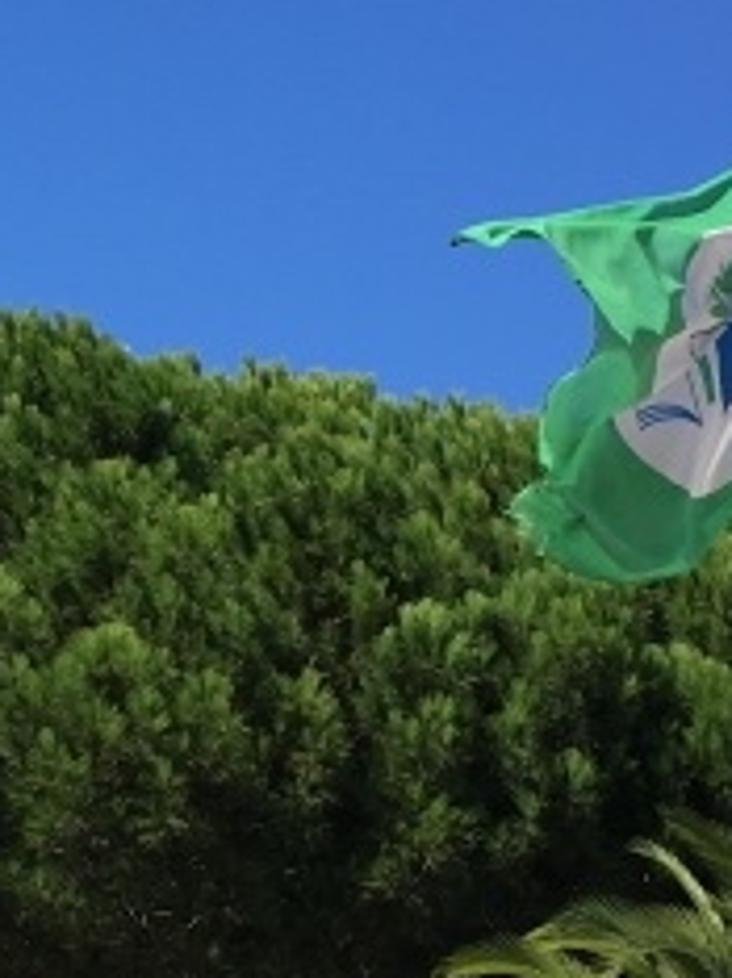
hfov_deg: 11.6
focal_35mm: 127
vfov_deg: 15.5
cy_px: 639
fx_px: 3587
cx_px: 46
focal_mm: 4.15
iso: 25
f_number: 2.2
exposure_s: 1/1261
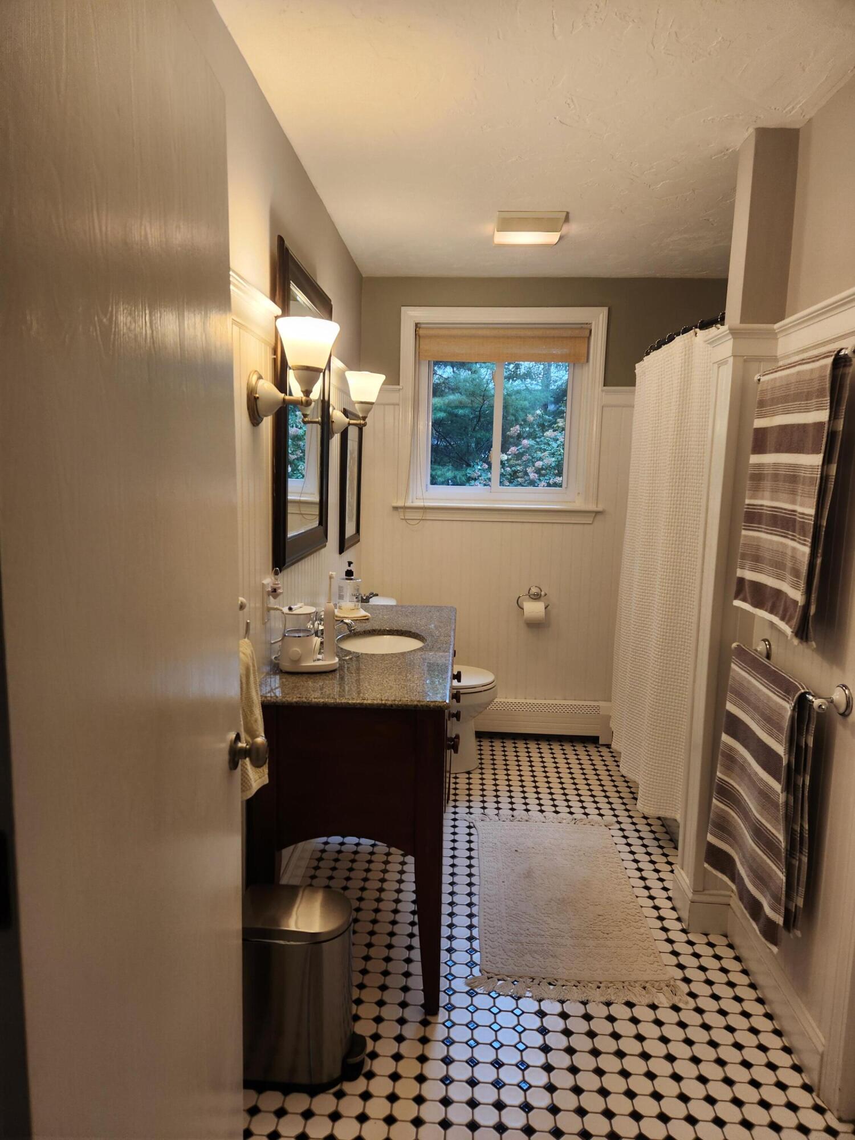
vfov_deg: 73.9
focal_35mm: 23
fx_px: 757
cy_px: 570
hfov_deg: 58.9
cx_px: 428
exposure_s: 1/120
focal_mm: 5.4
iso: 80
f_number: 1.8
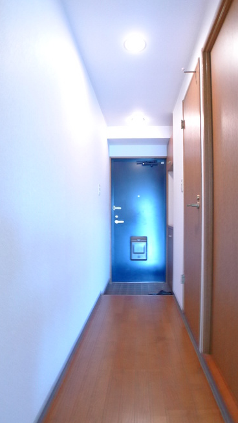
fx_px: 314
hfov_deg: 41.3
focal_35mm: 28
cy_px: 222
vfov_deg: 67.9
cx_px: 141
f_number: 2
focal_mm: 5.1
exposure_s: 1/6
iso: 400
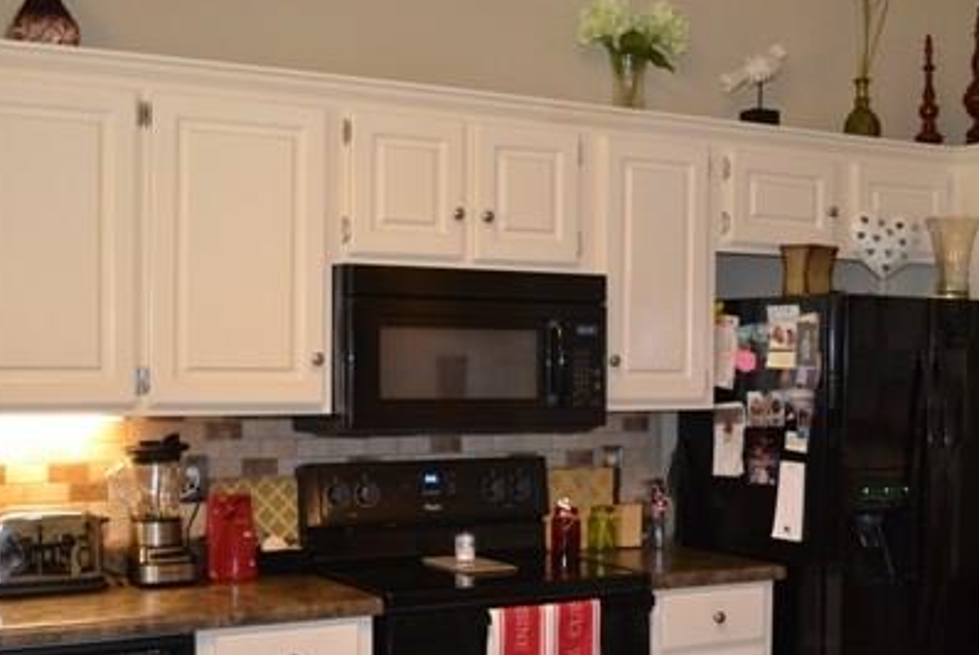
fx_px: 1442
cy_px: 422
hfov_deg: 37.2
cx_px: 632
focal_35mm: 53
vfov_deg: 25.5
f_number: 4
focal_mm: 22
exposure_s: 1/60
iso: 1100
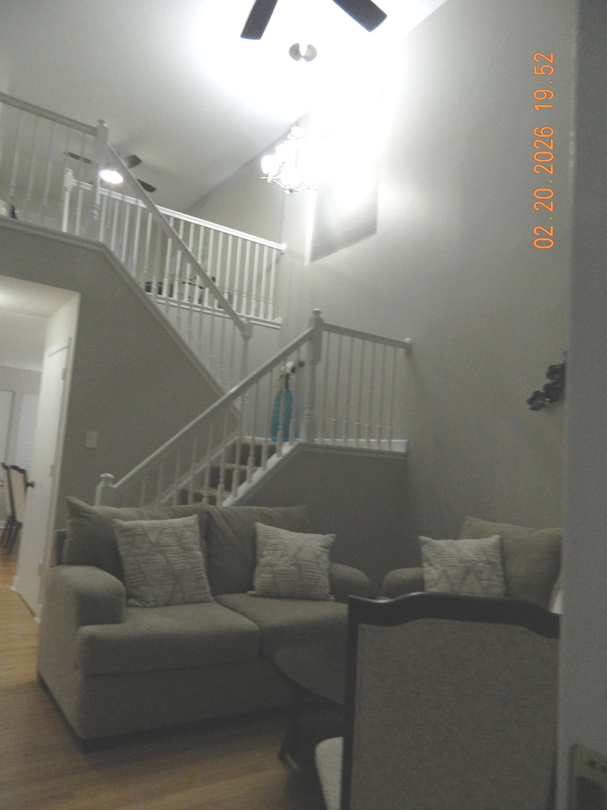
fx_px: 585
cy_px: 405
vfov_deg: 69.4
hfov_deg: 54.9
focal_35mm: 25
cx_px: 304
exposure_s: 1/30
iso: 400
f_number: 3.1
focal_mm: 4.5
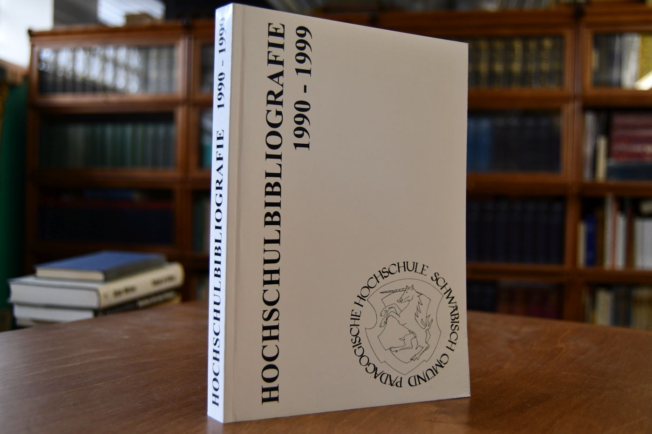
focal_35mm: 34
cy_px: 217
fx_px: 616
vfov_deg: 38.9
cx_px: 326
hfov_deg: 55.8
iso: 800
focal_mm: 23
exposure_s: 1/200
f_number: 3.8
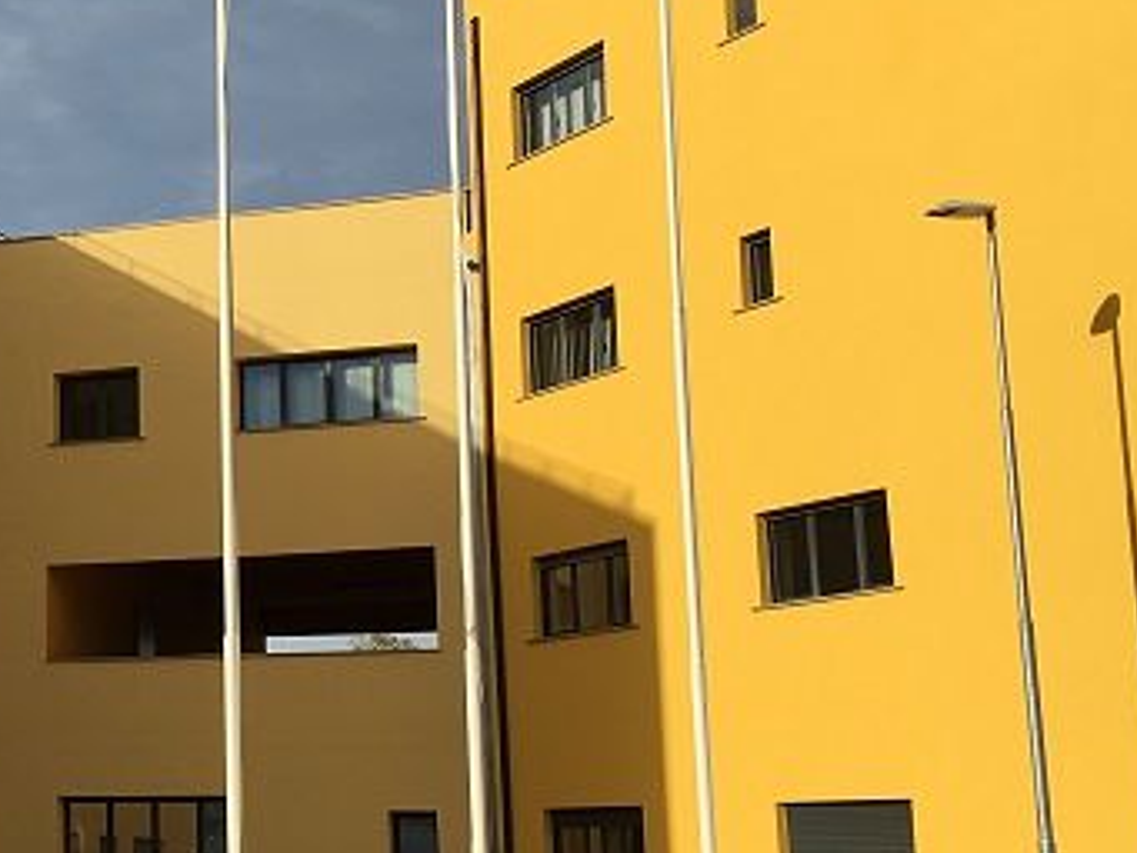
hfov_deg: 26.7
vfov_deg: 21.6
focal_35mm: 68
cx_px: -53
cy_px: 423
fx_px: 2234
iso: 25
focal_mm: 4.15
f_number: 2.2
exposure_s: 1/2331
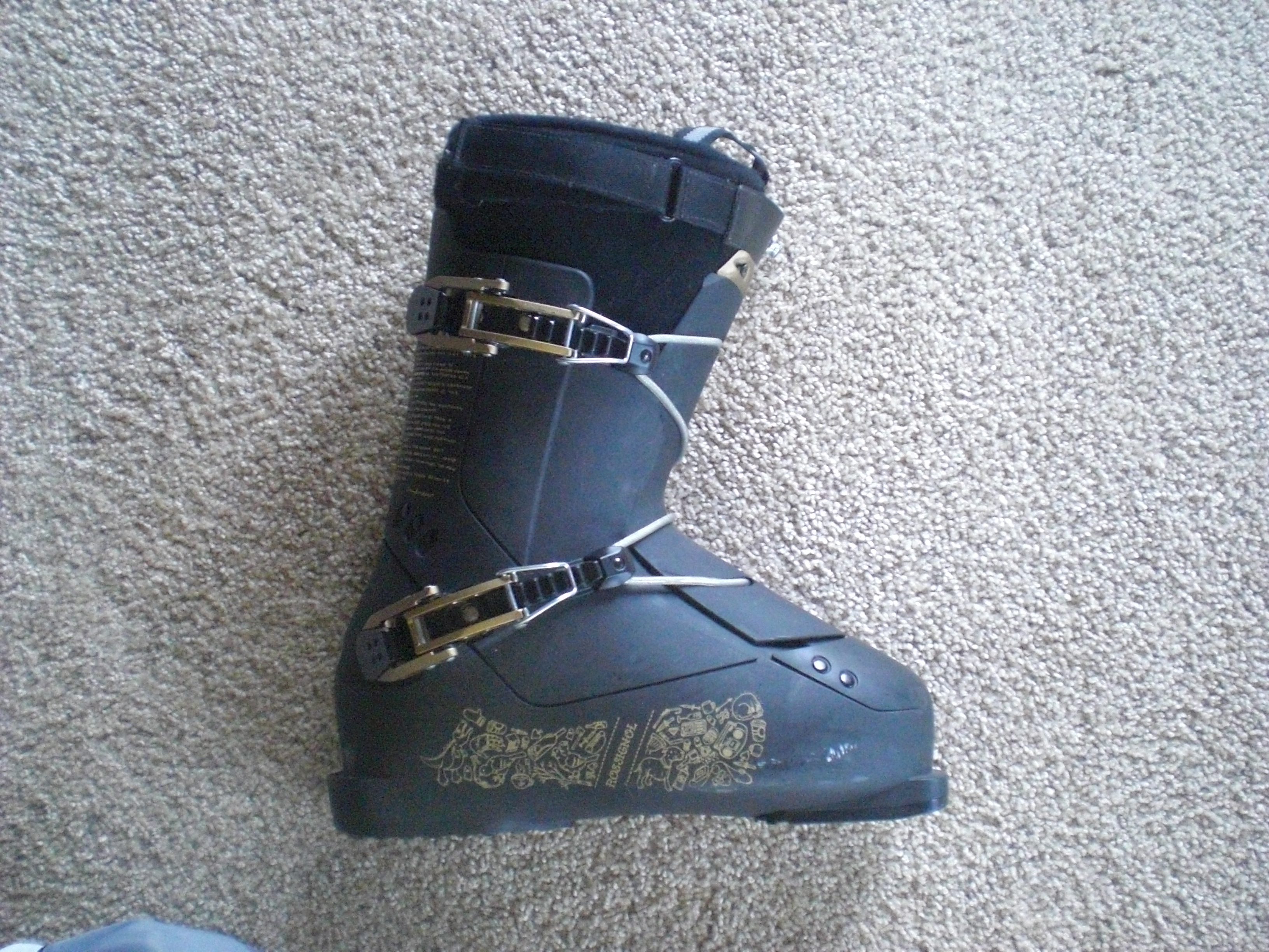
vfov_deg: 37.7
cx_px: 634
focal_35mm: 38
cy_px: 476
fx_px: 1393
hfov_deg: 49.0
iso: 800
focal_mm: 6.3
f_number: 3.1
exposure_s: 1/125
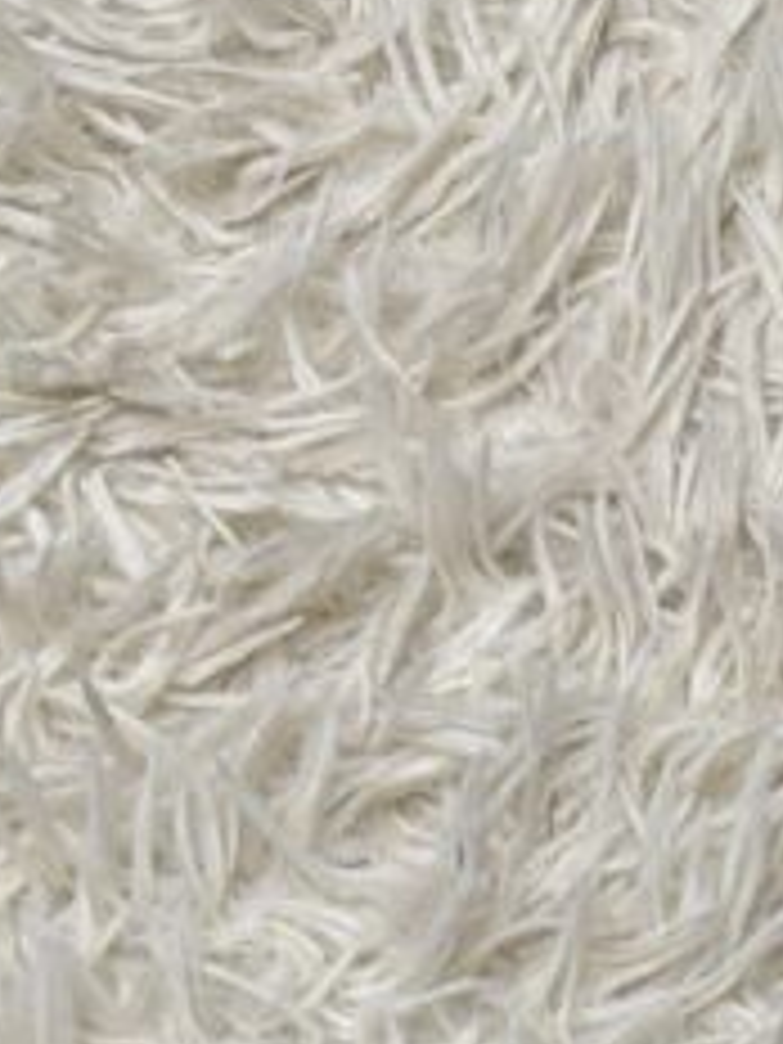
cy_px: 2351
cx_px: 1314
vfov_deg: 12.0
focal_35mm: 138
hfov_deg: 10.3
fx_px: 4162
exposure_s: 1/100
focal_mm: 6.76
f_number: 1.78
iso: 64
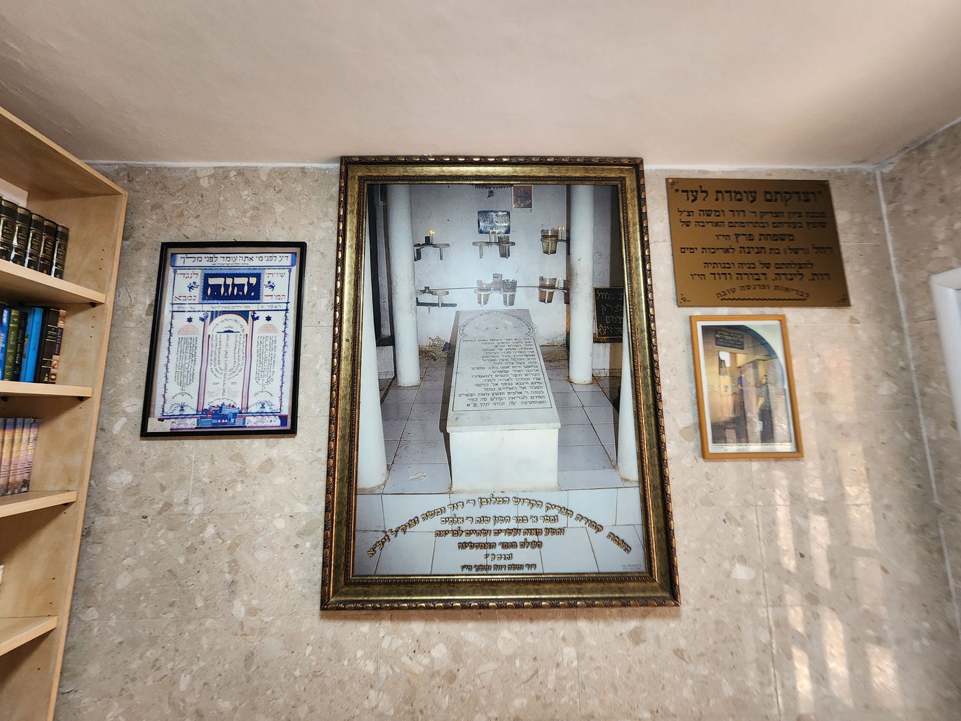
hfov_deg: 106.2
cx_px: 480
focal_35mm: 13
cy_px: 360
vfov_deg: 89.9
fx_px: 361
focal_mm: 2.2
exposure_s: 1/50
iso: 250
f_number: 2.2
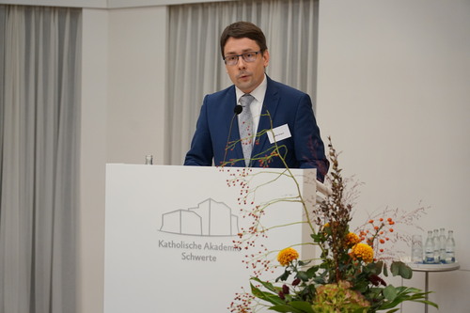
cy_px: 156
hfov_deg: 23.4
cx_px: 235
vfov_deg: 15.7
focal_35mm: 87
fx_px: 1135
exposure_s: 1/160
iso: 2000
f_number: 4
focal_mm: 87
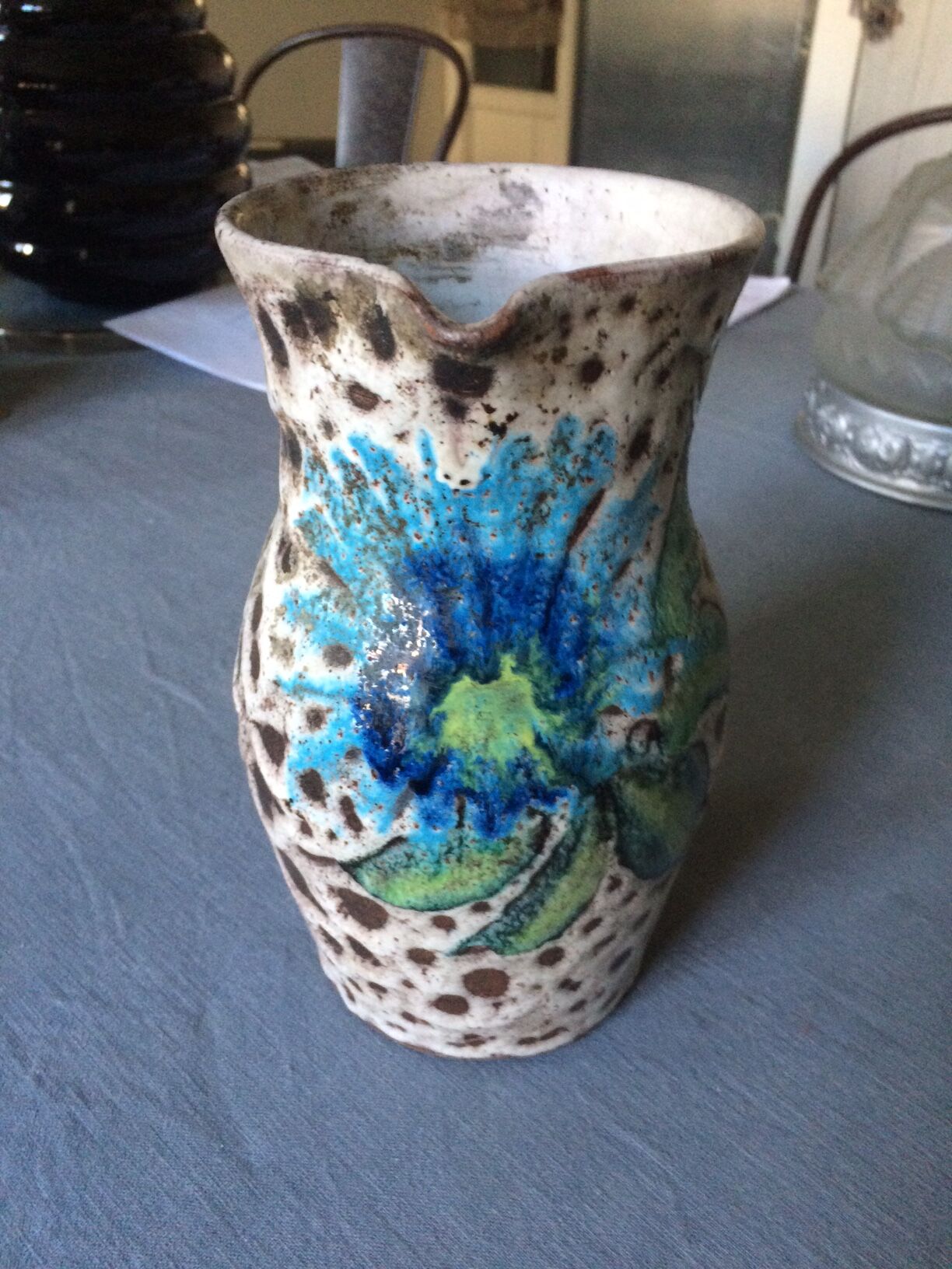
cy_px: 634
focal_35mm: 29
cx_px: 476
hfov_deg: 48.2
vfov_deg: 61.7
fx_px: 1063
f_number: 2.2
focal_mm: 4.15
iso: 320
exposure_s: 1/33
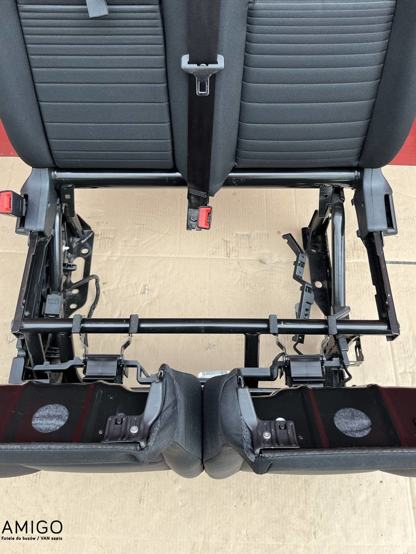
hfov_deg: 44.1
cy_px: 214
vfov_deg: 56.3
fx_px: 513
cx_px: 196
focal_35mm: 32
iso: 50
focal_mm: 5.1
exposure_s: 1/122
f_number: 1.6
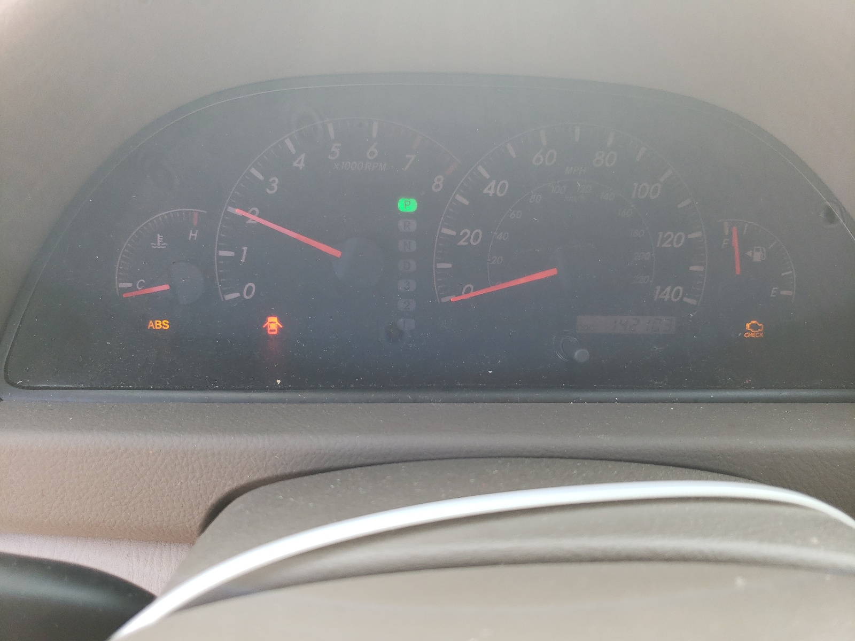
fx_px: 642
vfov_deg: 53.1
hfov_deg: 67.3
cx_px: 428
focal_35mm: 26
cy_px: 320
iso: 50
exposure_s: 1/143
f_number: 1.5
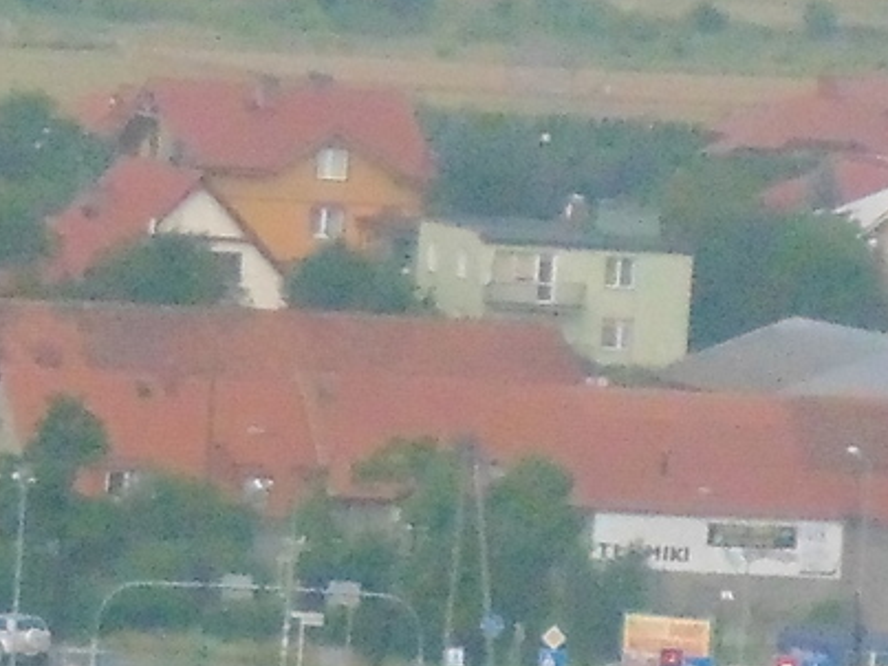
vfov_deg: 1.6
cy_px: 831
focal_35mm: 906
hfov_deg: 2.2
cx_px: -450
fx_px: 23235
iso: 800
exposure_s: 1/80
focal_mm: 34.2
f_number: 5.4
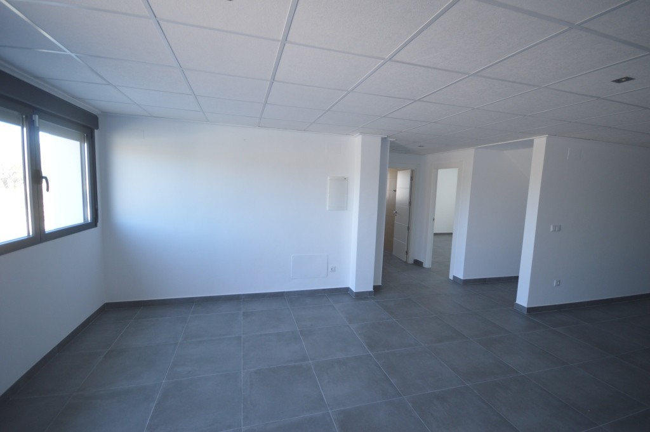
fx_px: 271
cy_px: 216
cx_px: 325
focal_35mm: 15
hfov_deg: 100.4
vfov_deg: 77.2
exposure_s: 1/100
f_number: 4
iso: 400
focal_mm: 10
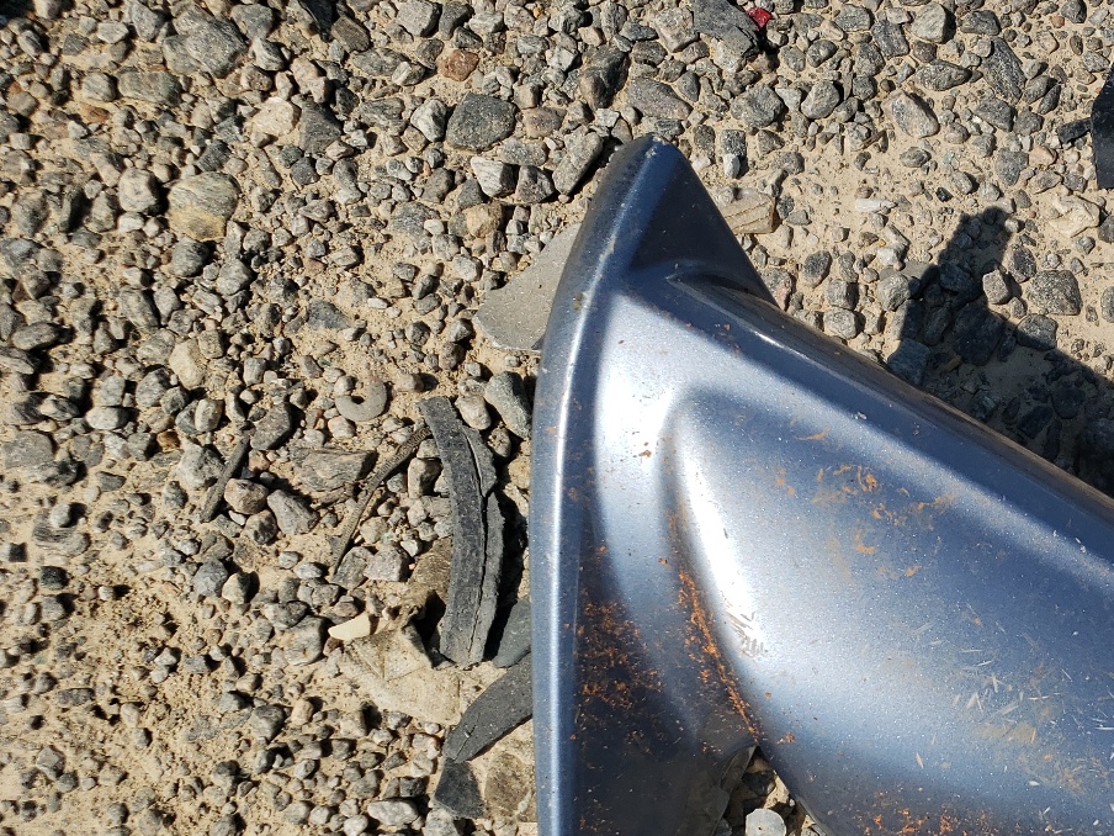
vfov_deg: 30.8
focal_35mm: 46
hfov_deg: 39.0
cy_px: 658
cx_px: 953
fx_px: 1480
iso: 50
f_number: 1.5
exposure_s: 1/5000
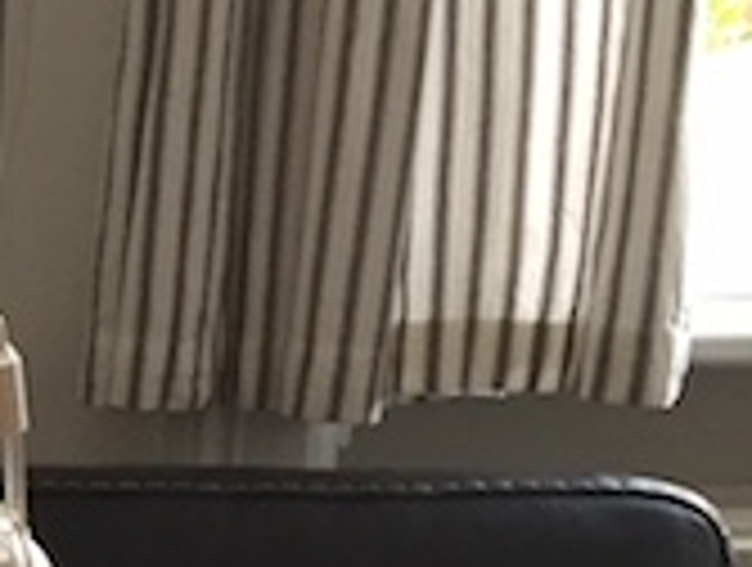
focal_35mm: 130
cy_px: 1024
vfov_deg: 10.7
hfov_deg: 13.6
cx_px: -581
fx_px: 2830
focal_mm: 4.15
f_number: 2.2
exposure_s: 1/33
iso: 160
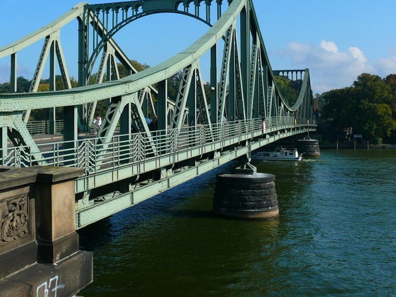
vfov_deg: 32.7
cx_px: 186
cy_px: 112
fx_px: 503
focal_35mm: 44
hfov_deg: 43.0
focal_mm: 7.4
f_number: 5
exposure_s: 1/250
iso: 100
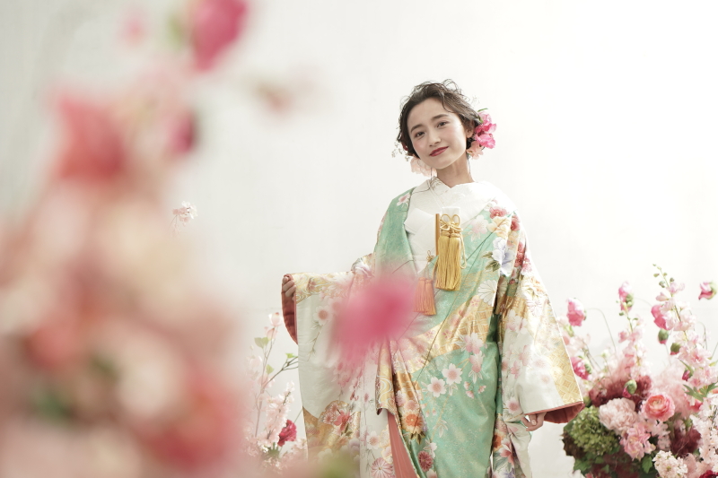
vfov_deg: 10.8
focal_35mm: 127
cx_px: 359
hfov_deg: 16.1
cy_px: 239
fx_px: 2532
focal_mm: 85
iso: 100
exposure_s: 1/125
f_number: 2
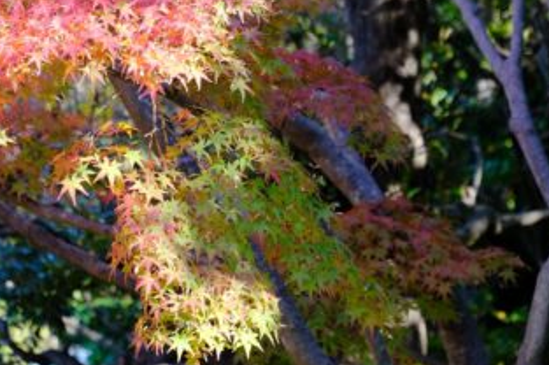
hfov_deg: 9.2
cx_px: 214
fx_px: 3412
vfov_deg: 6.1
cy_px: 87
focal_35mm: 224
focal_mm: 93.2
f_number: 5
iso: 640
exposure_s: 1/280
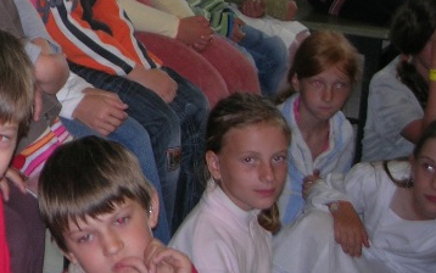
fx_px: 1212
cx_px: -115
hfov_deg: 19.0
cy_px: 9
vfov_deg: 12.7
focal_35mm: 102
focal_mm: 7.8
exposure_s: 1/60.1
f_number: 2.8
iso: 64
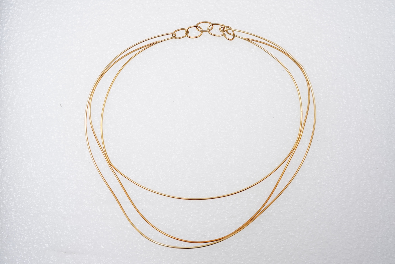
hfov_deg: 43.6
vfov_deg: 29.9
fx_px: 494
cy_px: 132
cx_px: 198
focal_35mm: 45
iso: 400
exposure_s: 1/125
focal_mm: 30
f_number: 18
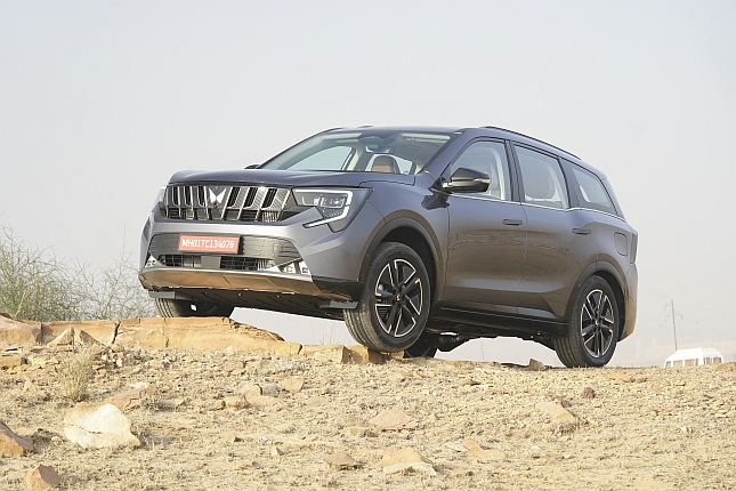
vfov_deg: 11.9
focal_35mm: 115
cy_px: 246
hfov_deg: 17.8
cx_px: 368
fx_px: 2351
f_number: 8
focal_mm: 115
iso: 800
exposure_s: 1/400
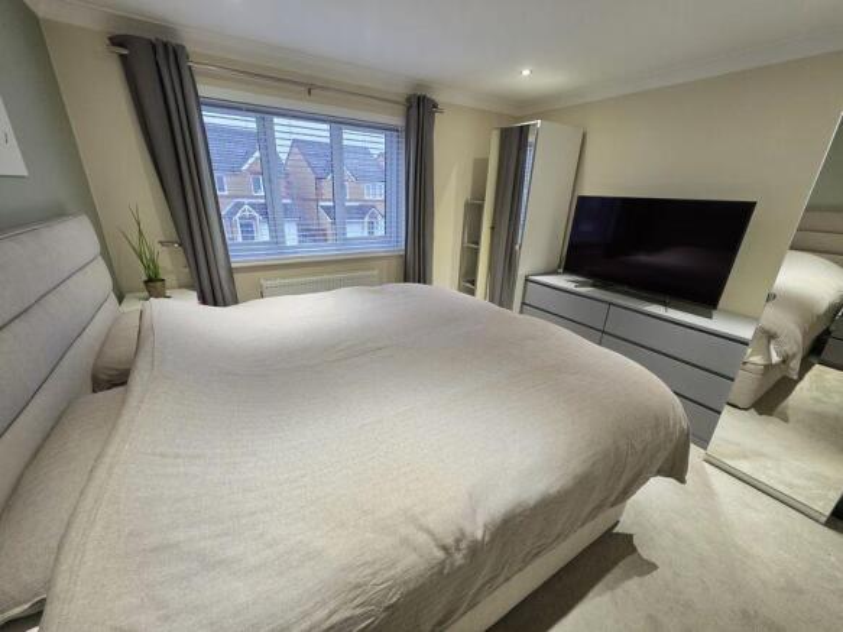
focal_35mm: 13
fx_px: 317
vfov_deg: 89.9
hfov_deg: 106.2
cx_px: 422
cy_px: 316
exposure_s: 1/50
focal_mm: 2.2
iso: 320
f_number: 1.9
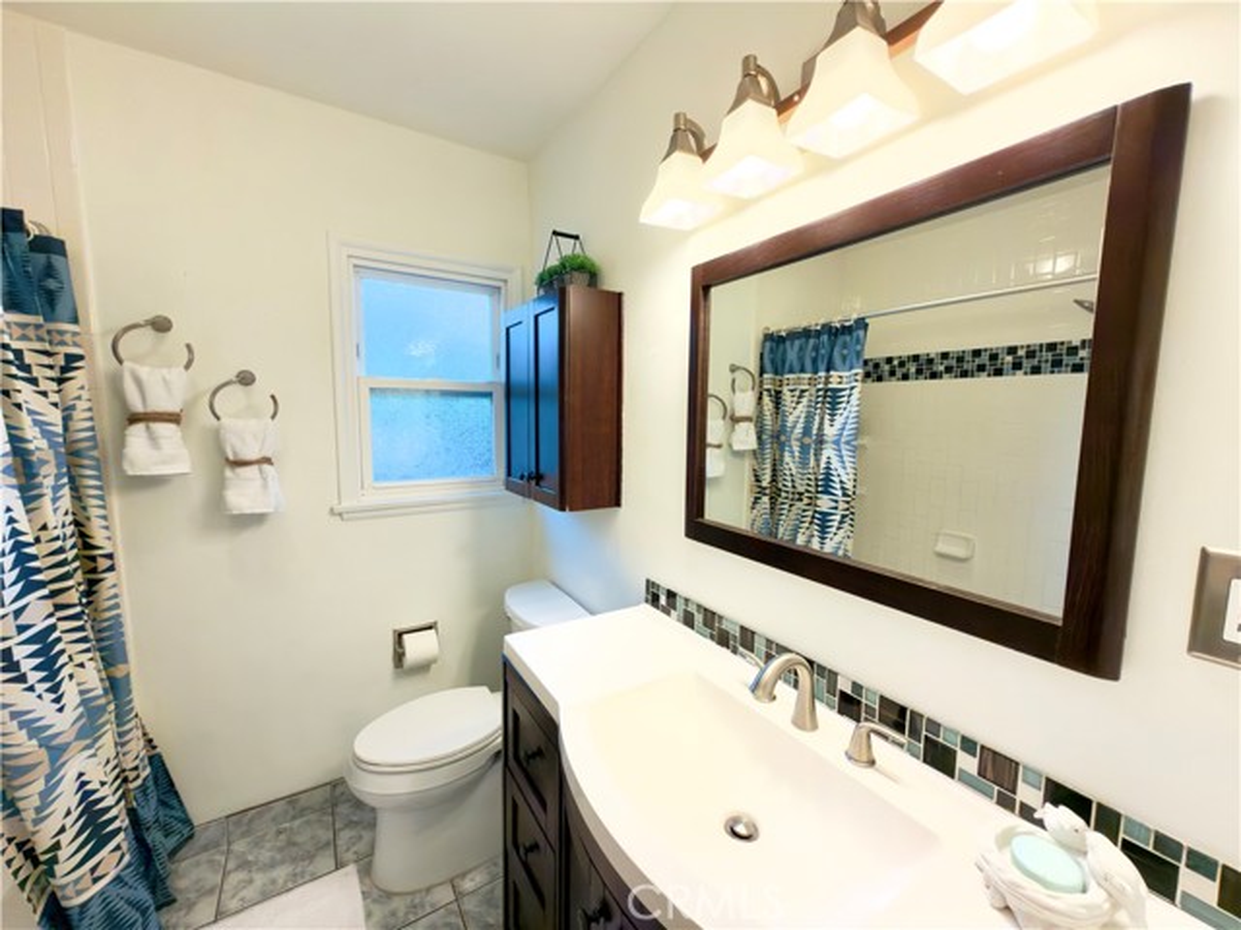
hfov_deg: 102.1
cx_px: 620
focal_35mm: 14
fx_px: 502
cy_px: 465
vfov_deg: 85.7
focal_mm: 2.22
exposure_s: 1/60
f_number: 2.2
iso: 80
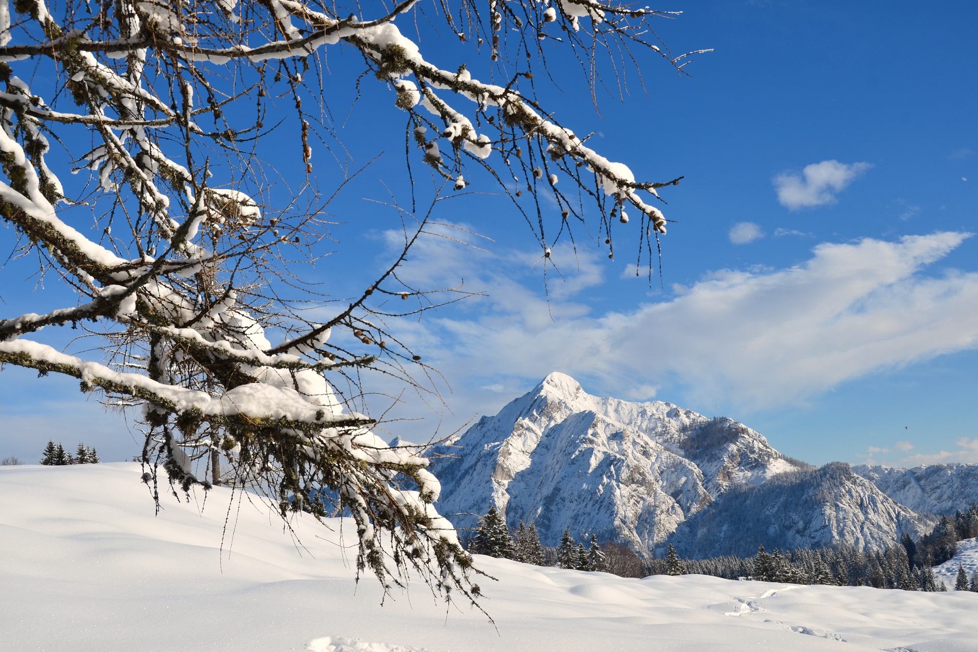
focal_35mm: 44
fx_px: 1182
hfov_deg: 45.0
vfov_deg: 30.8
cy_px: 326
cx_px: 489
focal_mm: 29
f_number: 10
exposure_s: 1/400
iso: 100
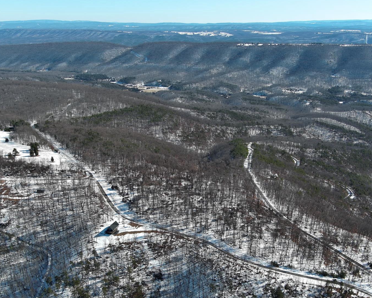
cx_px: 181
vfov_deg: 36.5
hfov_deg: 44.8
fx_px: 452
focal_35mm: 41
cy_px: 157
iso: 100
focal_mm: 10.57
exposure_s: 1/1215
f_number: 2.8
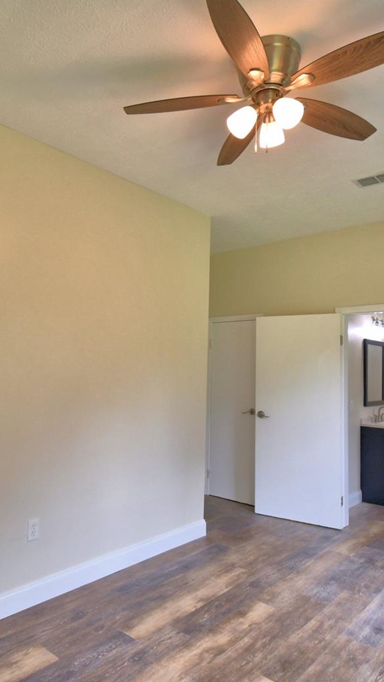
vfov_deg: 76.3
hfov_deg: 47.1
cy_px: 345
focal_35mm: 24
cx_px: 138
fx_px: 434
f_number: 4.5
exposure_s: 1/125
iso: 320
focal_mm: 10
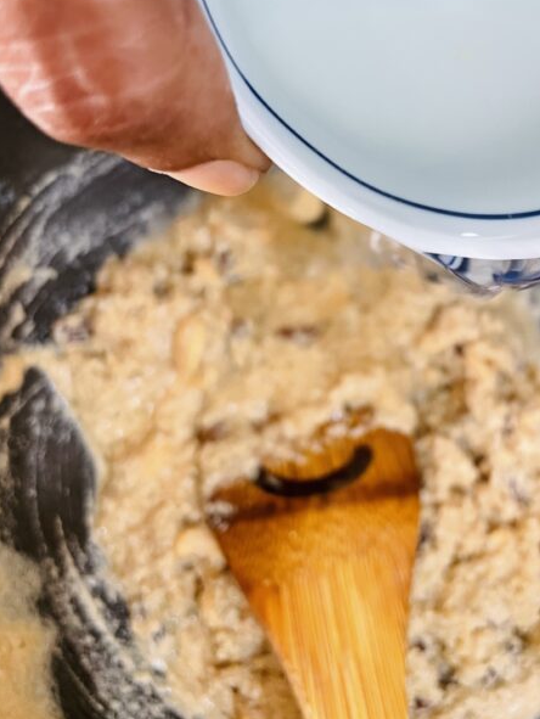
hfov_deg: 41.4
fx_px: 706
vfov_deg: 53.8
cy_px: 316
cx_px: 349
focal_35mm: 34
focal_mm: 4.2
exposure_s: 1/50
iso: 200
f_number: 1.6
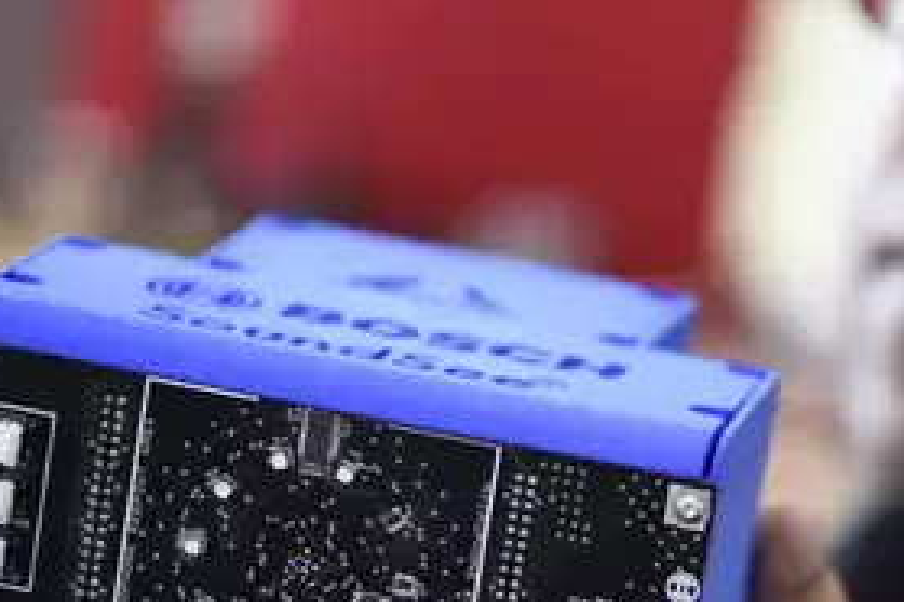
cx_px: 638
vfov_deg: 6.1
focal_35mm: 226
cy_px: 437
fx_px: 5675
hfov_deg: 9.1
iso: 1250
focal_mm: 105
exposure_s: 1/250
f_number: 3
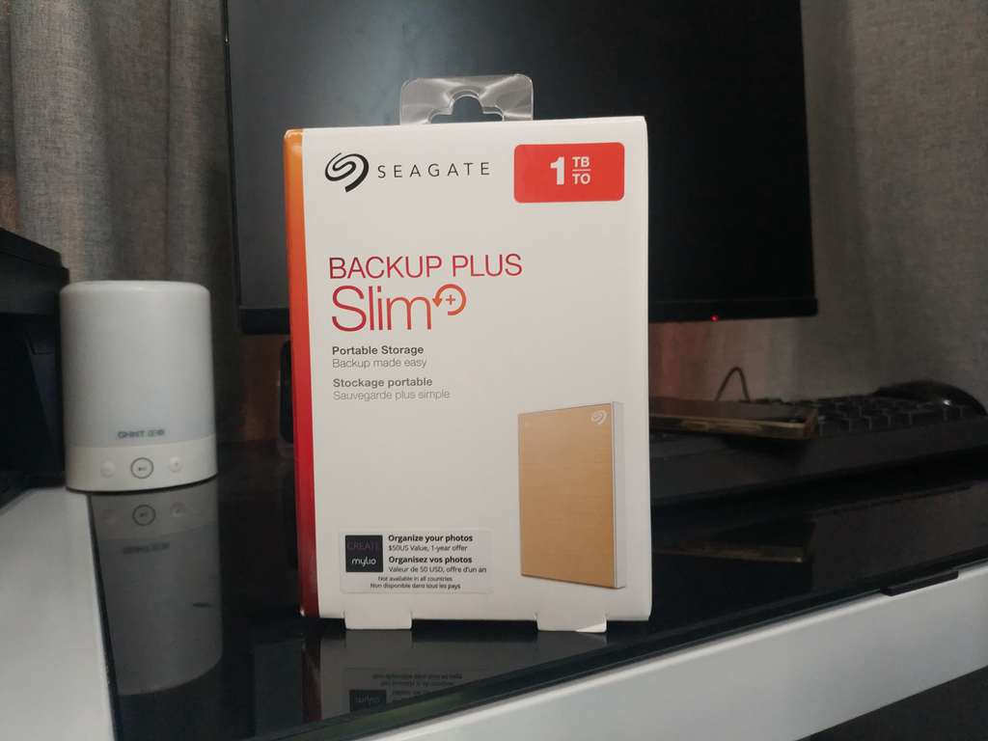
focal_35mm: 32
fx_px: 913
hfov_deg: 56.8
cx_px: 494
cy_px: 370
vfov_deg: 44.2
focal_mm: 4.5
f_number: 2
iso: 350
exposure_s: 1/25
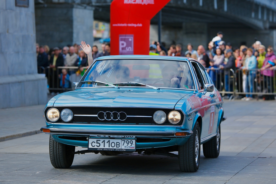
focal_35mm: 113
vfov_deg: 12.1
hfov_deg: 18.1
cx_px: 138
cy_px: 92
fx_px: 866
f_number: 2.2
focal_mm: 75
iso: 160
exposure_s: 1/4400
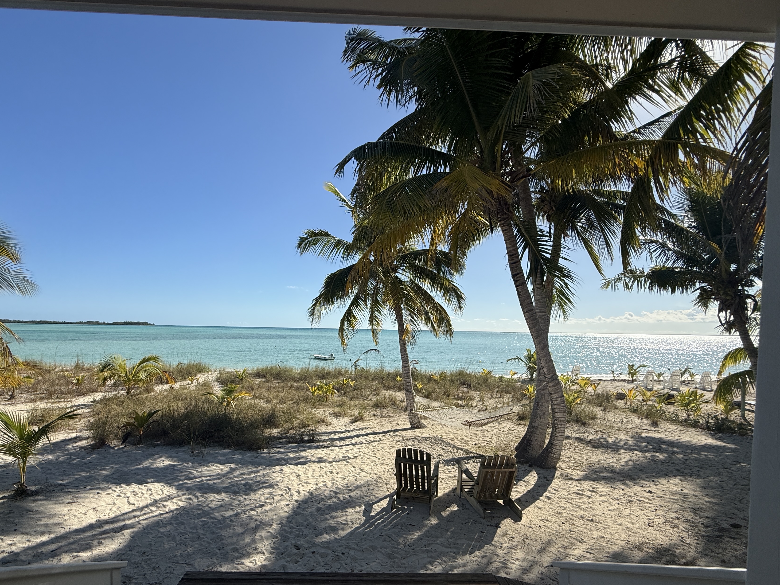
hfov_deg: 90.8
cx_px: 356
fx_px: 383
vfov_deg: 74.2
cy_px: 338
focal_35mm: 17
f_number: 2.2
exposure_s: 1/3289
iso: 50
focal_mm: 2.22
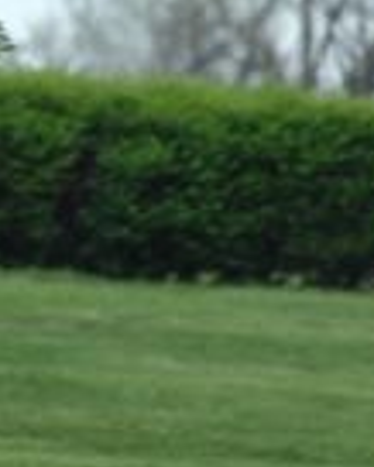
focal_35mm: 2651
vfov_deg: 0.7
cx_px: -124
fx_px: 36639
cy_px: 335
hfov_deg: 0.6
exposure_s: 1/400
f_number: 5.6
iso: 400
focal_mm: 400
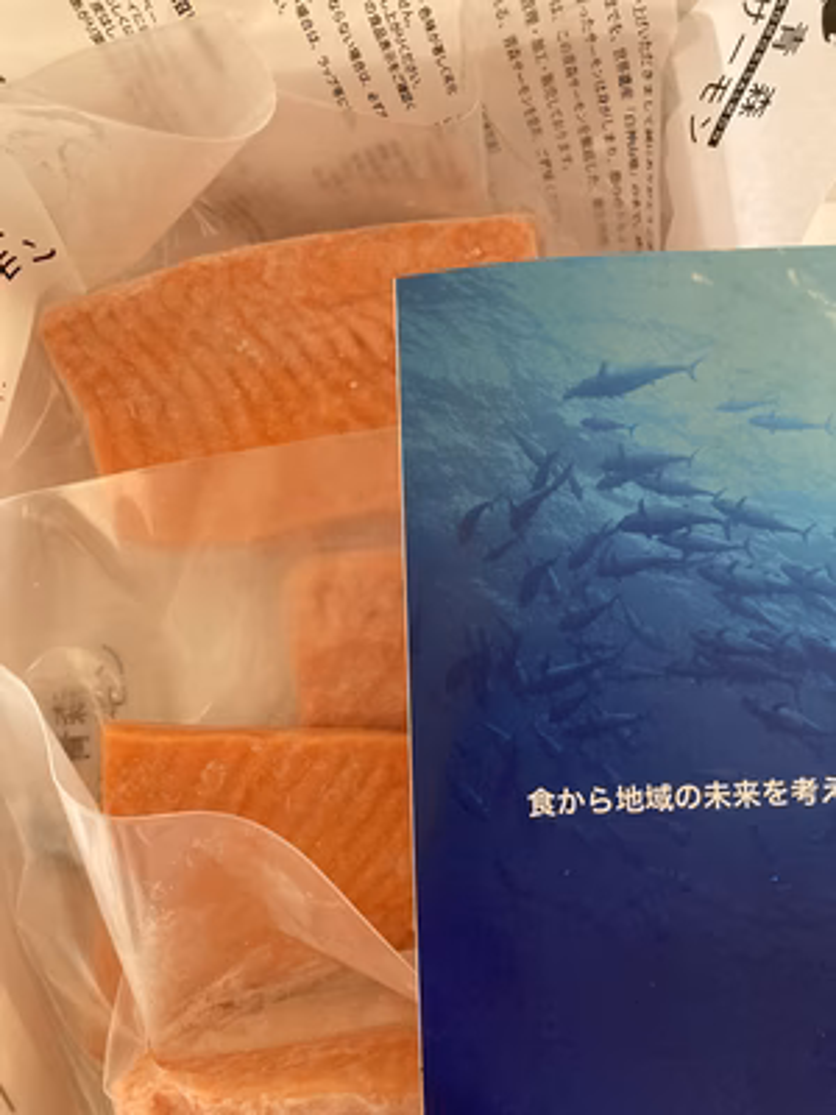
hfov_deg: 49.7
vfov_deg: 63.4
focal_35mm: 28
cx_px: 418
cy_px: 558
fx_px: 902
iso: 320
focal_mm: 3.99
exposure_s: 1/60
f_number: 1.8
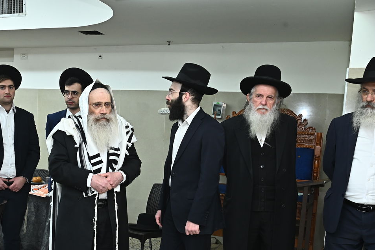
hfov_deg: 41.3
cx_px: 121
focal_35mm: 47
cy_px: 178
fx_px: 489
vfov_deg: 28.3
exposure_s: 1/160
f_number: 7.1
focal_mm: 32
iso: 1600
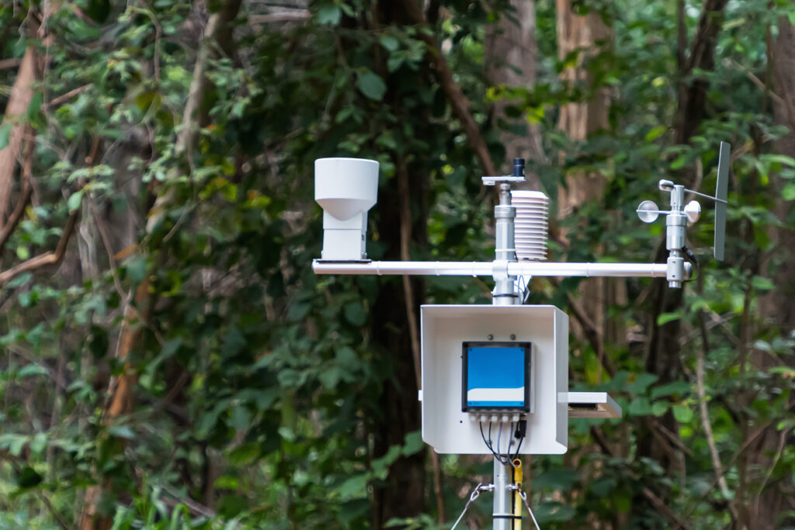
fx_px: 5080
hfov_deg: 8.9
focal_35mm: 230
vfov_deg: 6.0
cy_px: 265
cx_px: 398
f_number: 5.6
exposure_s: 1/400
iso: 1600
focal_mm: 230
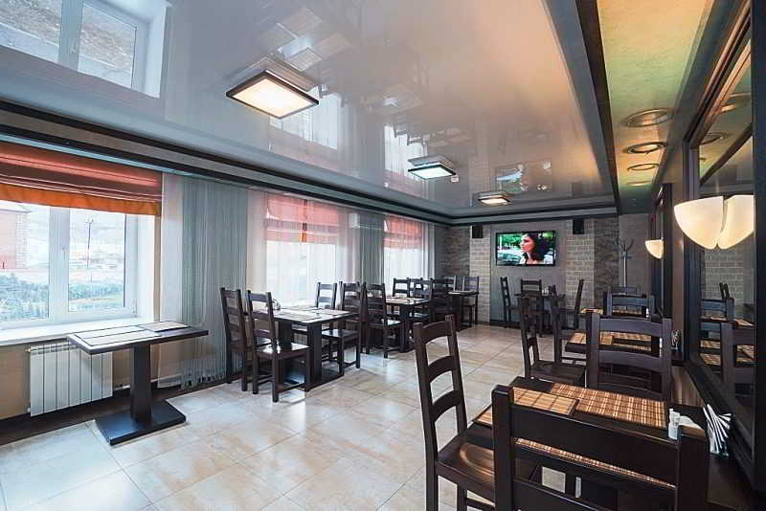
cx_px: 383
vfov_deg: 77.4
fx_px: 319
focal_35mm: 15
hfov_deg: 100.4
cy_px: 256
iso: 100
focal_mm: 10
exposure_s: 1/4
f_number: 8
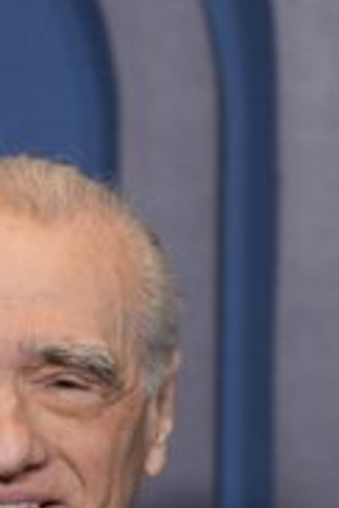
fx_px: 4350
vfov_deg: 6.7
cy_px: 534
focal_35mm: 308
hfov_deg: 4.4
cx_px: -111
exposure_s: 1/320
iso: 1600
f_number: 3.5
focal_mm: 88
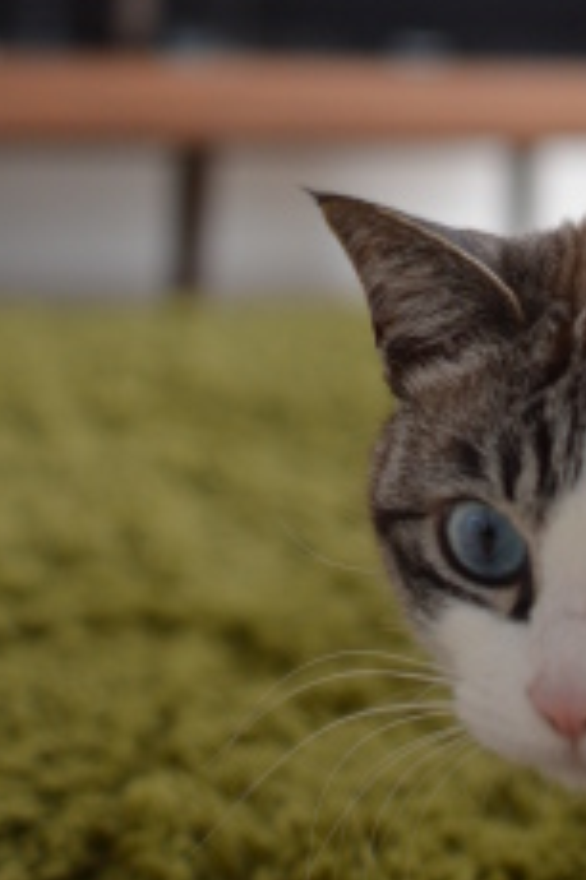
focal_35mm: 114
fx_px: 2790
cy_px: 103
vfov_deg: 17.7
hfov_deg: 12.0
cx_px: 398
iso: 560
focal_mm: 35
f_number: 2.8
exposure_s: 1/500
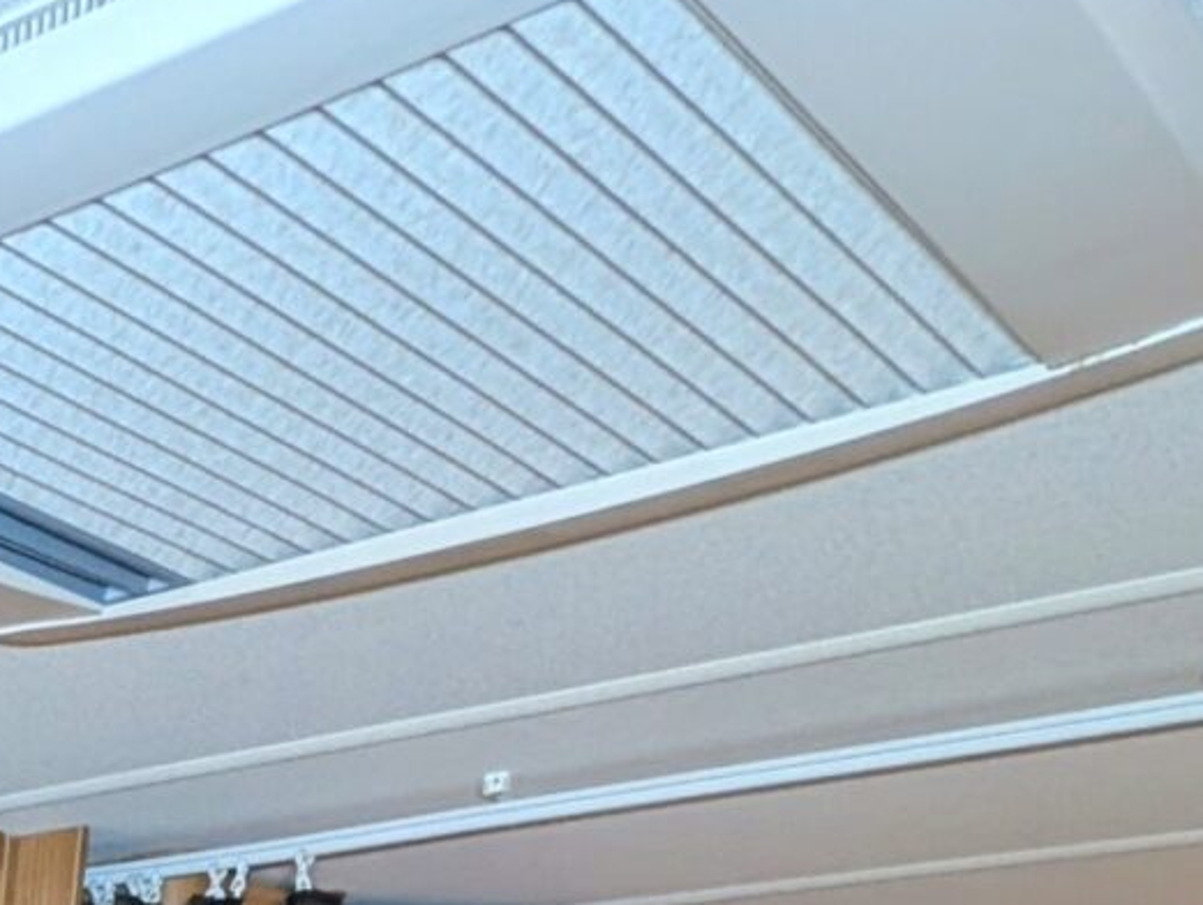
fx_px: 2053
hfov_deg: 24.0
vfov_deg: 16.4
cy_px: 1969
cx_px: -700
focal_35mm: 59
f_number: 1.7
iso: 68
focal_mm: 2.02
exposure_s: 1/24.1
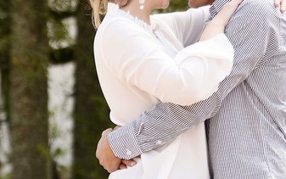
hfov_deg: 8.2
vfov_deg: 5.2
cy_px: 3
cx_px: 354
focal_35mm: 254
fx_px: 1981
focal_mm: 70
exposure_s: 1/1250
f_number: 2.8
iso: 200
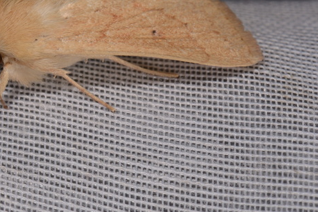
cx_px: 71
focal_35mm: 218
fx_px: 1924
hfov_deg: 9.4
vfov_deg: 6.3
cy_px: 43
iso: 100
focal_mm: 85
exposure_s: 1/60
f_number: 22
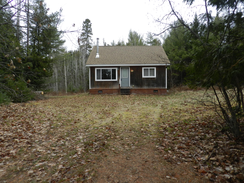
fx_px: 162
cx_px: 122
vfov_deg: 58.9
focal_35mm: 23
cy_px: 92
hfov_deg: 73.9
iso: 160
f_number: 3.4
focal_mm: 4
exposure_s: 1/200
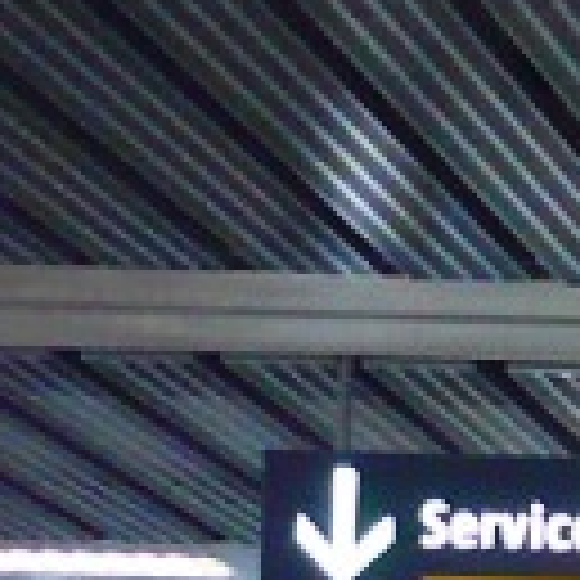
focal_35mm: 246
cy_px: 1241
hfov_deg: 6.2
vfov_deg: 6.8
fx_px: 4663
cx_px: 2131
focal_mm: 5.8
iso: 200
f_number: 2.8
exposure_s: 1/15
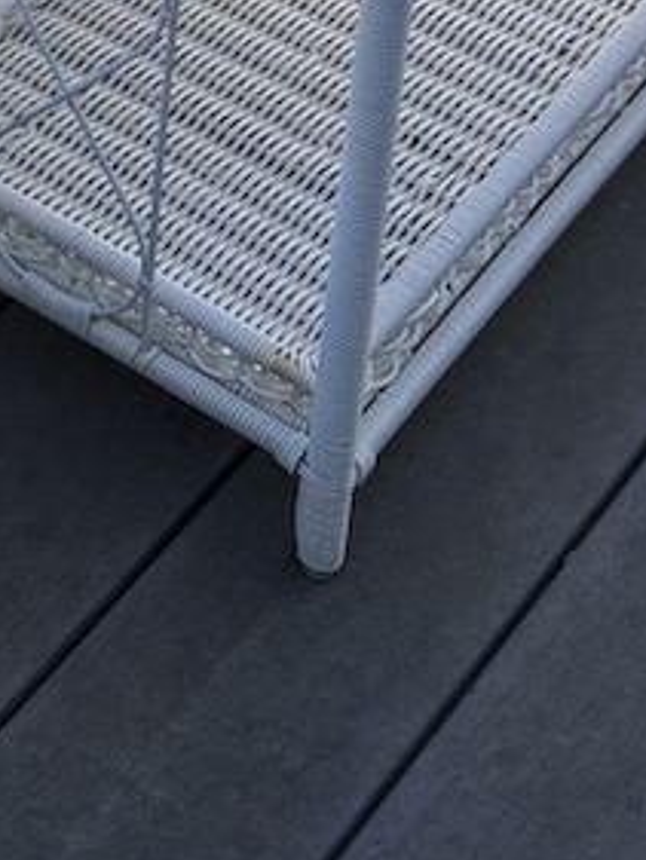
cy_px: -1024
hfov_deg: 11.1
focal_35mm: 121
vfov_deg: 13.3
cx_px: -667
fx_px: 3009
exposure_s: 1/1616
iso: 50
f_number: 1.6
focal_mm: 5.96
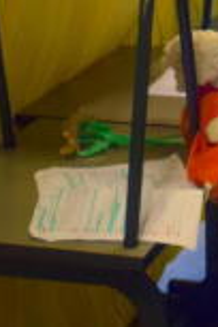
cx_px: 280
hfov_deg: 10.1
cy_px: -100
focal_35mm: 133
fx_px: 1205
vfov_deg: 14.8
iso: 250
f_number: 4
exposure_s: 1/40
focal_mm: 27
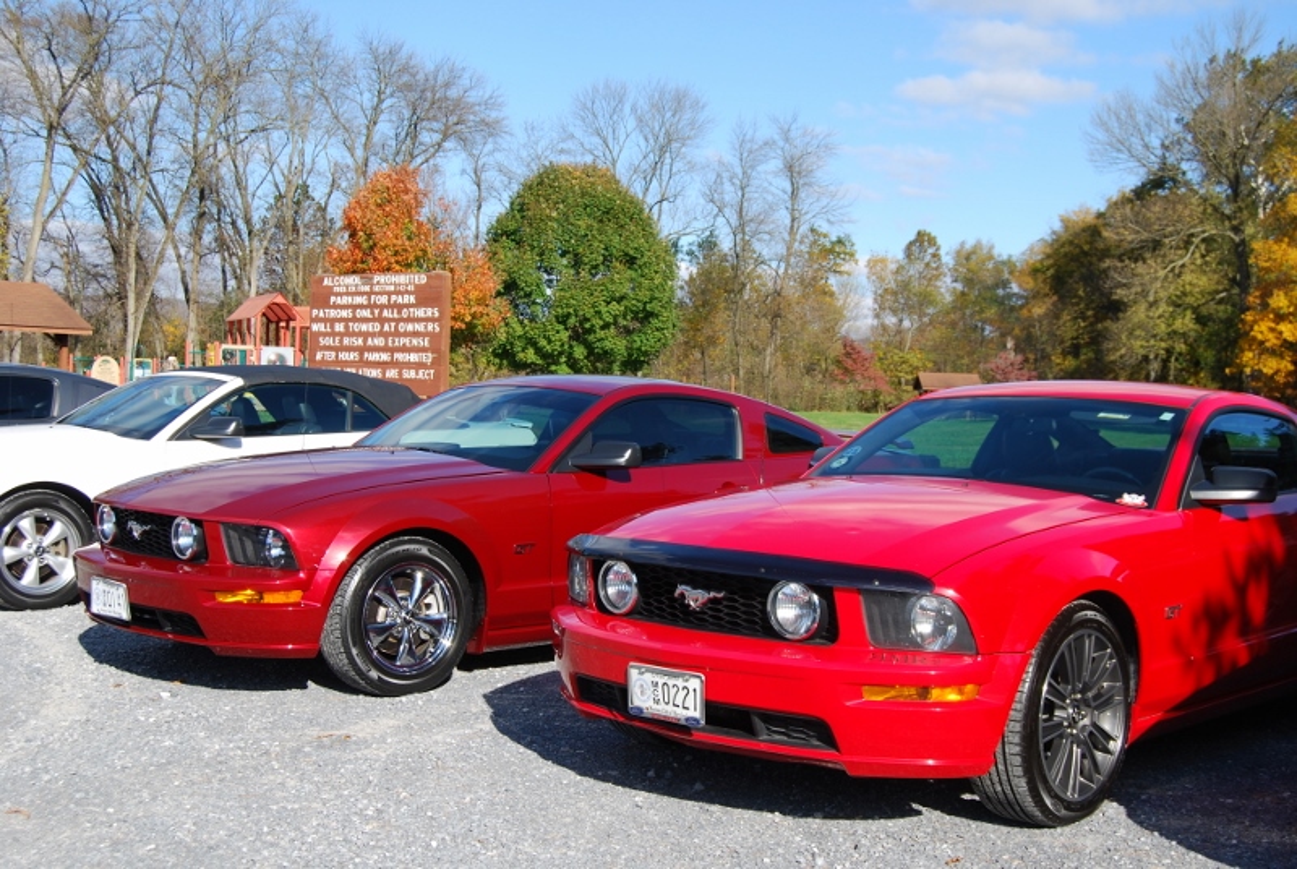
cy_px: 434
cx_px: 648
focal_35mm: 46
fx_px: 1678
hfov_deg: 42.3
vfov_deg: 29.0
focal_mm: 31
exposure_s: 1/200
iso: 100
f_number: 7.1
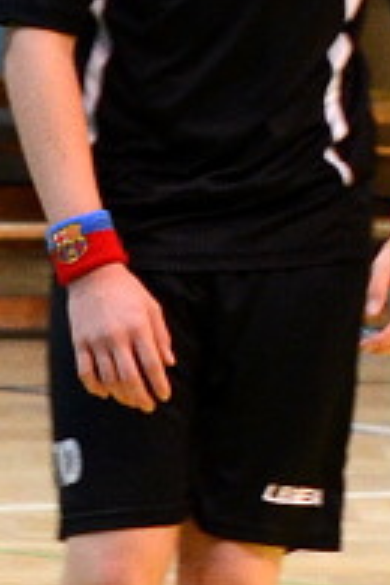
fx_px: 7799
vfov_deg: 4.3
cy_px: 132
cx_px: 652
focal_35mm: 480
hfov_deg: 2.9
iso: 1600
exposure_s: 1/250
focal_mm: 78
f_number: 3.5
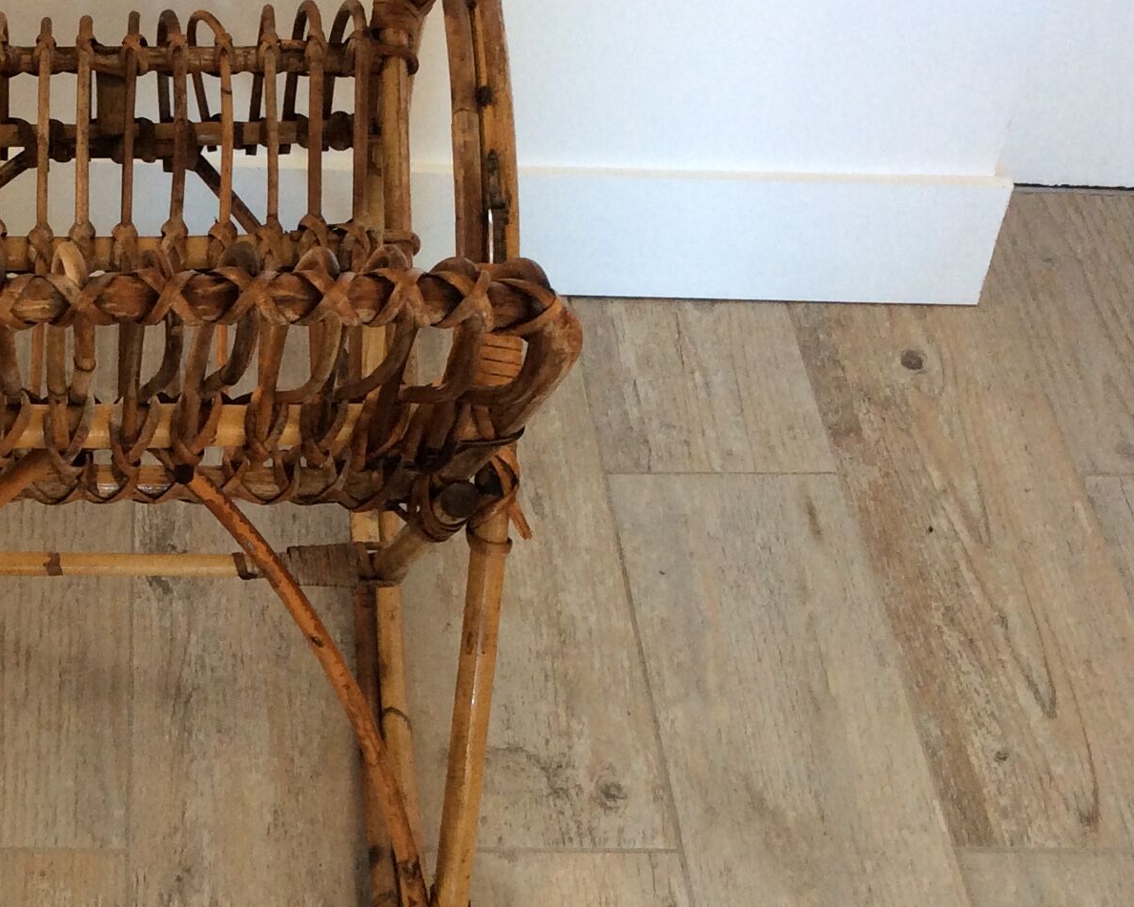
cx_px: 210
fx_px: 2282
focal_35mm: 68
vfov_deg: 22.4
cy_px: 605
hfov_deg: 27.3
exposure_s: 1/25
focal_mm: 3.3
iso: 64
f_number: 2.4
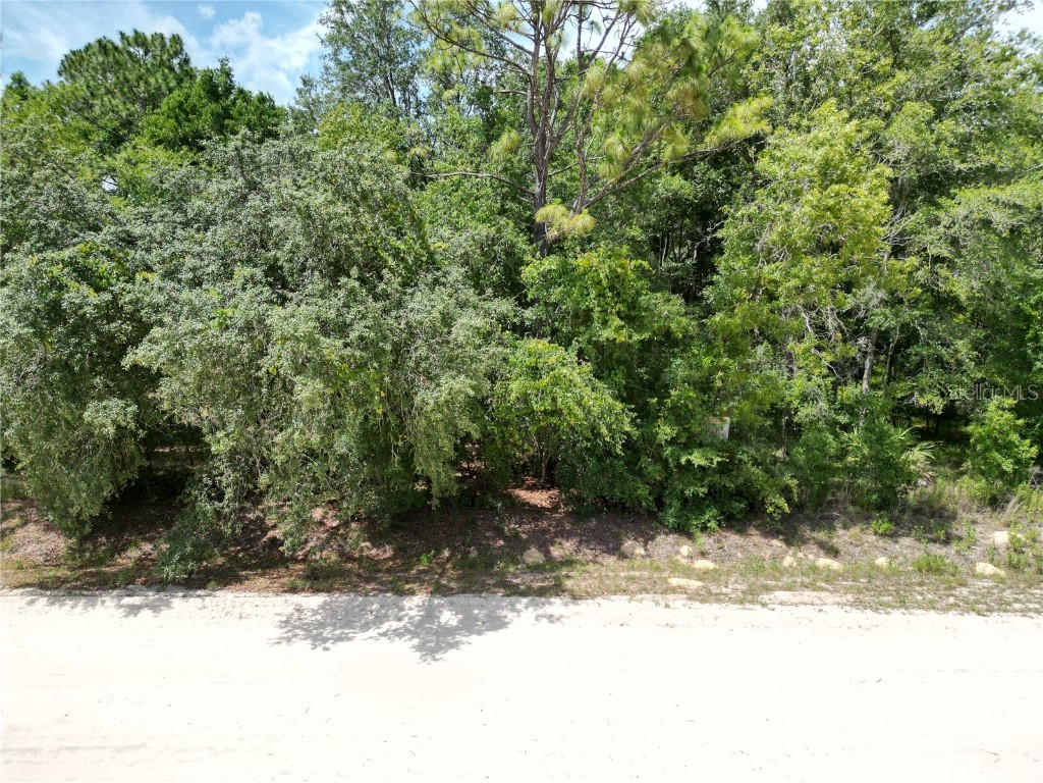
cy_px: 392
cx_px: 522
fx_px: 723
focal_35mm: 24
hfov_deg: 71.6
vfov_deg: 56.8
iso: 110
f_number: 1.7
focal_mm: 6.72
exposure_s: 1/4000
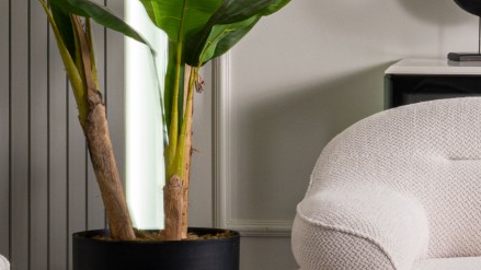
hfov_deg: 11.7
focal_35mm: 174
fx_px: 2219
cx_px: 779
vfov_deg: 7.0
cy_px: 152
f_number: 11
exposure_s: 1
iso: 100
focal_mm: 45
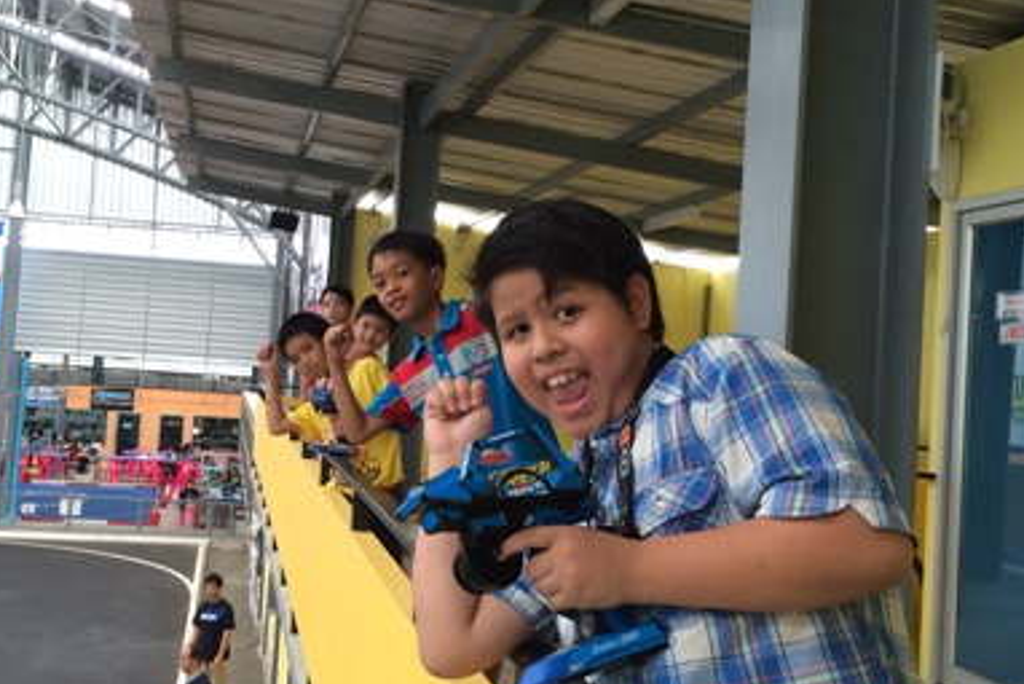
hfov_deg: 40.3
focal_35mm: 49
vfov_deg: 27.5
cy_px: 300
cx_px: 453
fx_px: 1394
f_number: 2.2
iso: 40
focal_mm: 4.12
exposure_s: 1/40
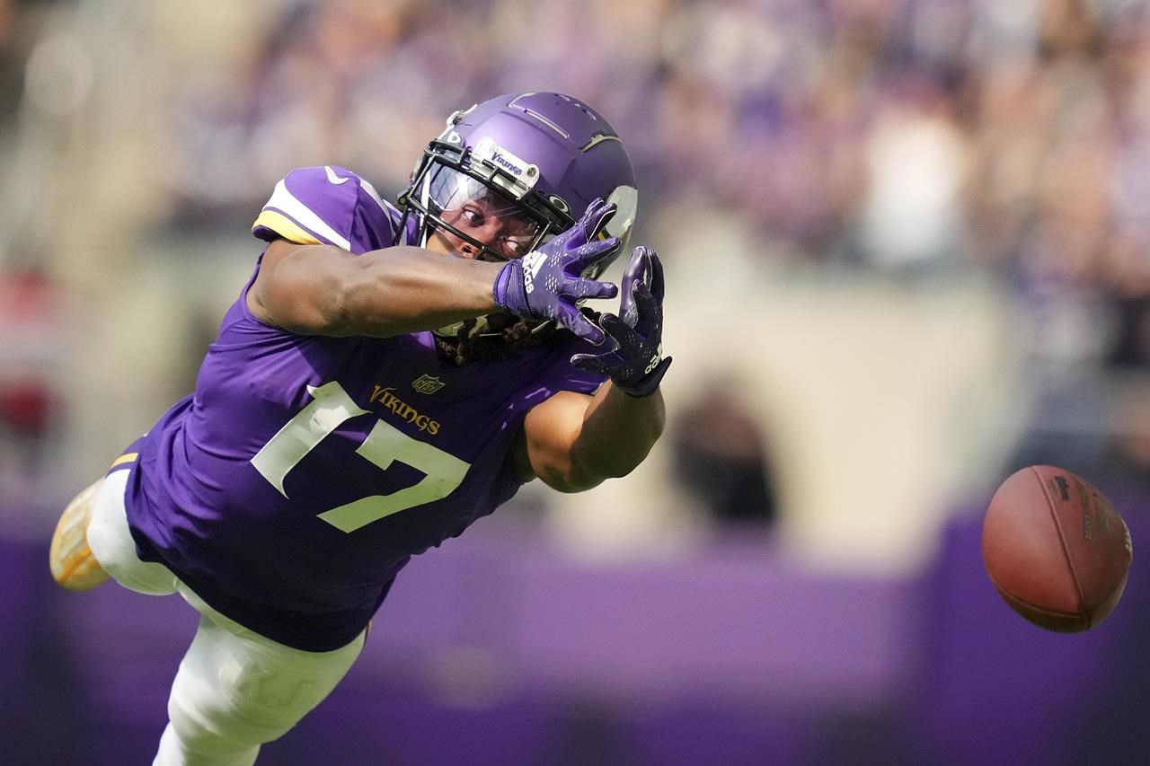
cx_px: 575
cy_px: 383
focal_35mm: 560
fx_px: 17885
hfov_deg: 3.7
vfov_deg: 2.5
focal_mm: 560
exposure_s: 1/6400
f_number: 4
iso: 4000
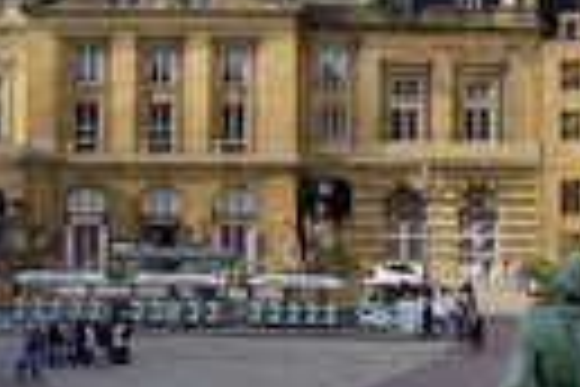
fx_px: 2094
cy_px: 99
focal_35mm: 130
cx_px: 148
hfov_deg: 15.7
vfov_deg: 10.5
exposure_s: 1/160
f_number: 11
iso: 200
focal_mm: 40
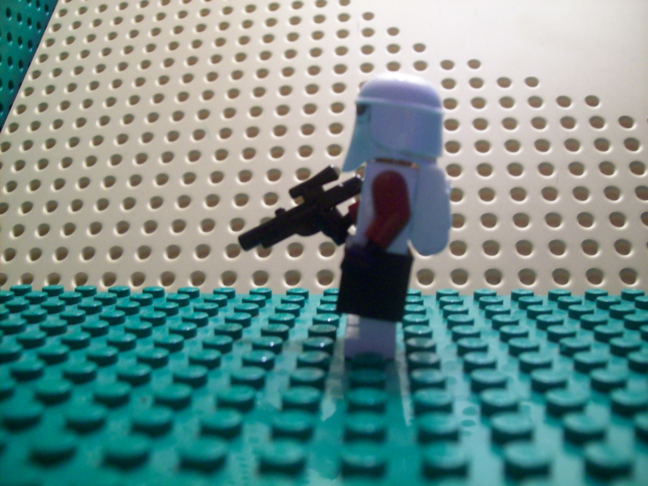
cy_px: 243
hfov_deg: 51.4
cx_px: 324
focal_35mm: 36
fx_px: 674
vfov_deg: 39.7
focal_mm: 6
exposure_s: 1/21.1
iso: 160
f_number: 2.7
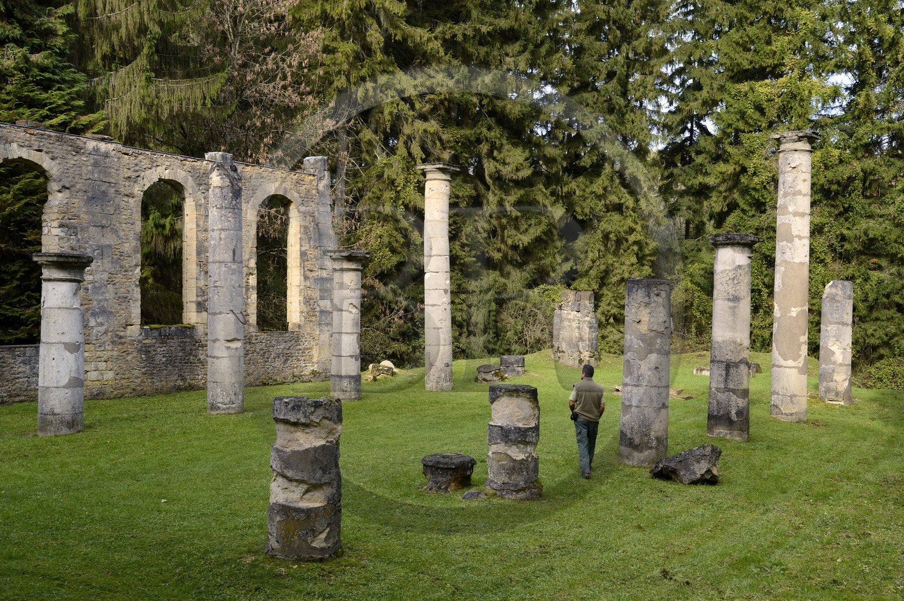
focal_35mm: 40
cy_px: 300
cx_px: 452
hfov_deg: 48.5
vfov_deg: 33.3
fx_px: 1004
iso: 400
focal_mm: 40
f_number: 11
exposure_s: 1/160
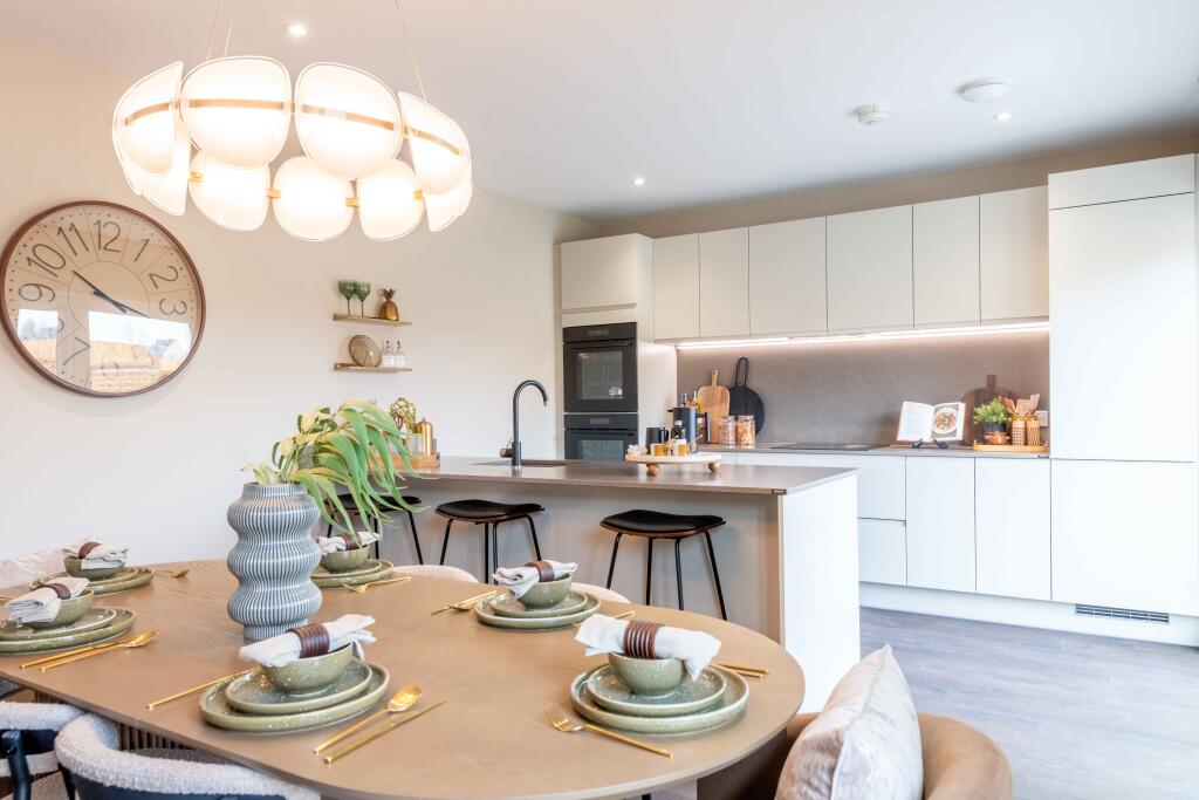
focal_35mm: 24
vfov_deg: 53.1
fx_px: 799
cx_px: 600
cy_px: 400
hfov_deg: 73.7
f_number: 11
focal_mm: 24
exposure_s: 1/20
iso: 800
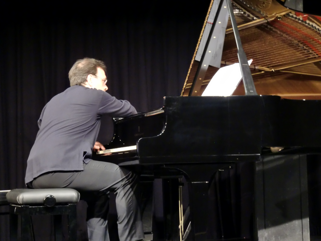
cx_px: 160
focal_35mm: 105
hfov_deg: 18.7
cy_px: 120
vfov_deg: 14.1
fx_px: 974
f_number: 5
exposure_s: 1/8
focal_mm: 18.8
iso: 400
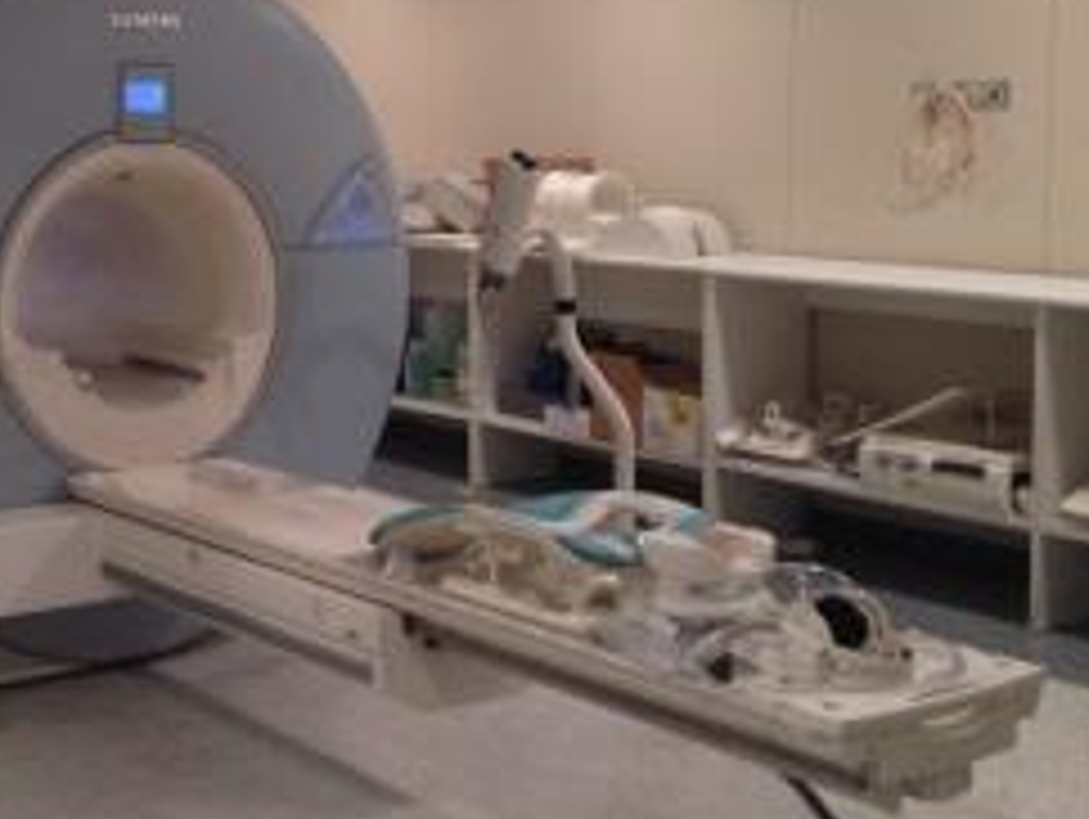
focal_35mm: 61
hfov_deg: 30.2
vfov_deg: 23.9
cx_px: 104
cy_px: 256
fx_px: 1921
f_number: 2.4
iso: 80
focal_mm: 4.12
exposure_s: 1/20
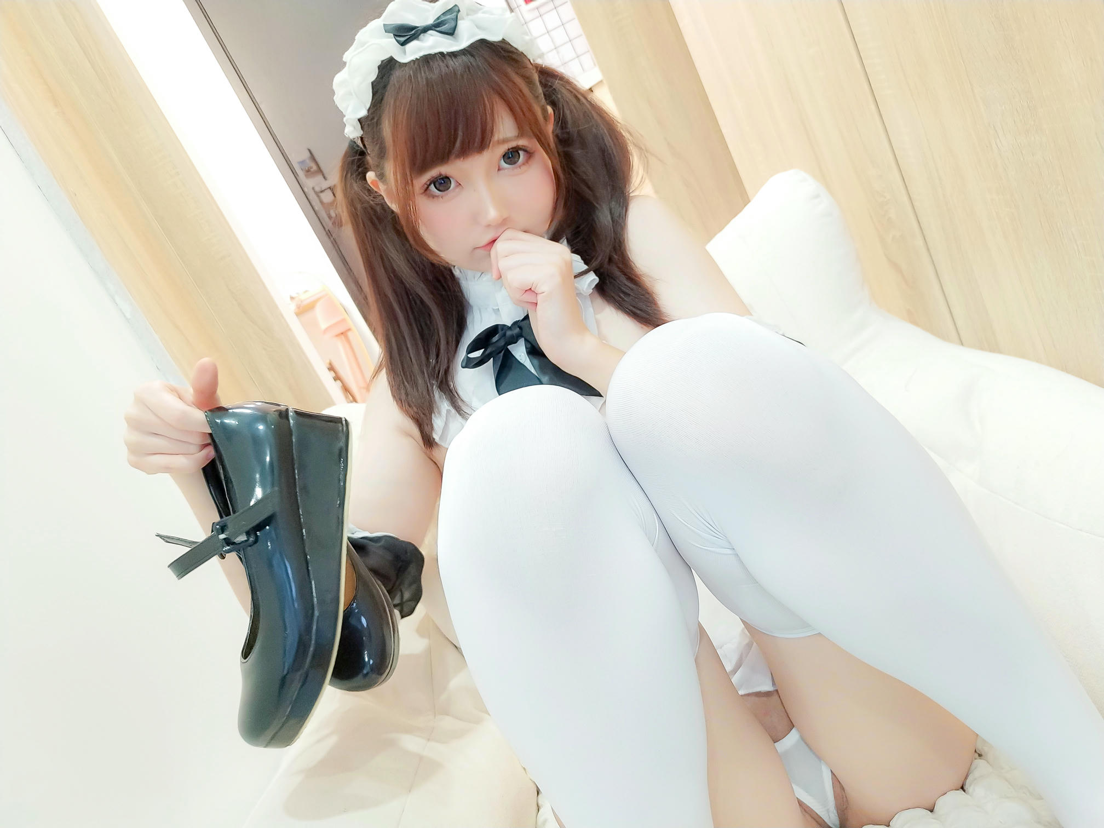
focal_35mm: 25
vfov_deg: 54.9
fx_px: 797
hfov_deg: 69.4
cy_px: 414
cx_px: 552
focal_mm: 4.36
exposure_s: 1/20
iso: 320
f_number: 1.8
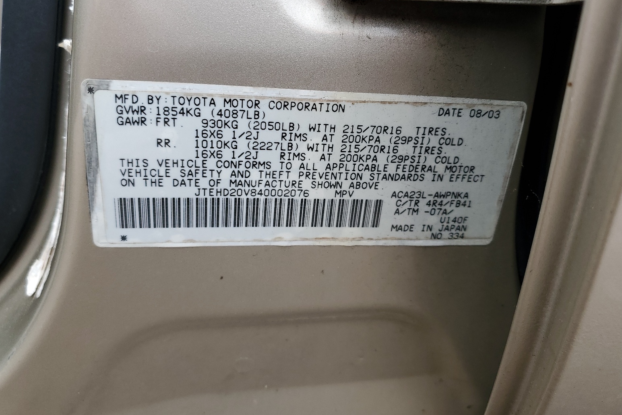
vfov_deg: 46.3
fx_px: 484
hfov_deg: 65.5
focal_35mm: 28
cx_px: 316
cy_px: 181
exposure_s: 1/556
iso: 50
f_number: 1.5
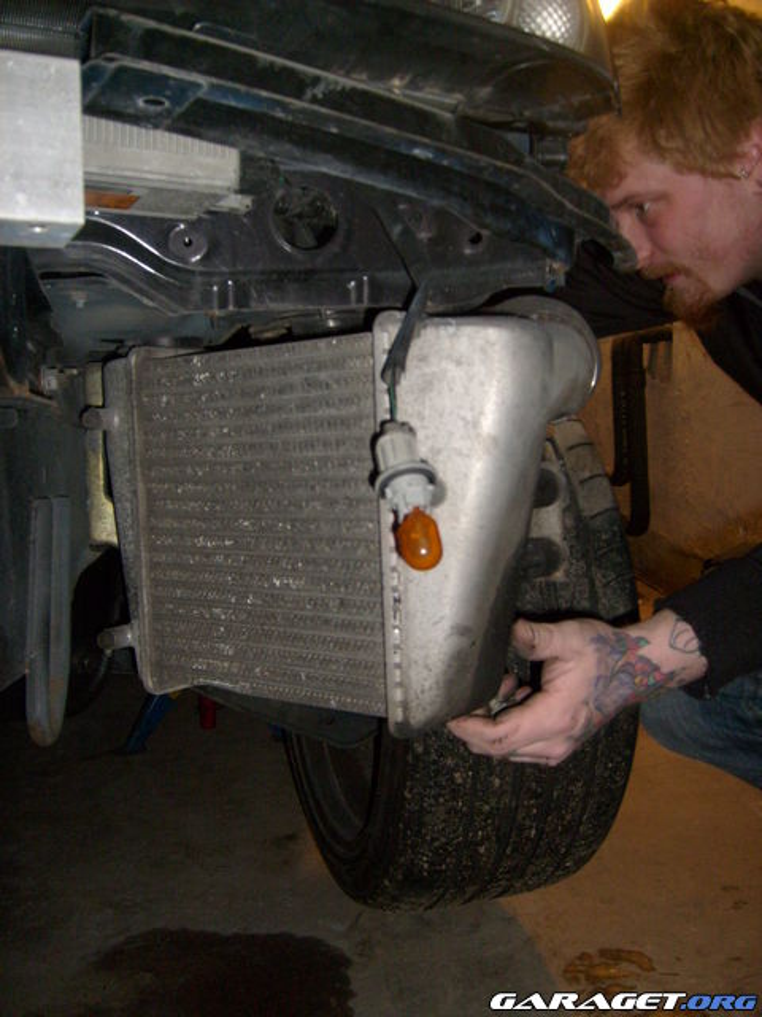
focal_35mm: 35
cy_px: 508
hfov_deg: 40.7
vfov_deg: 52.6
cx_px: 381
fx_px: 1027
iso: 100
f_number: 2.8
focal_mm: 5.8
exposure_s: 1/45
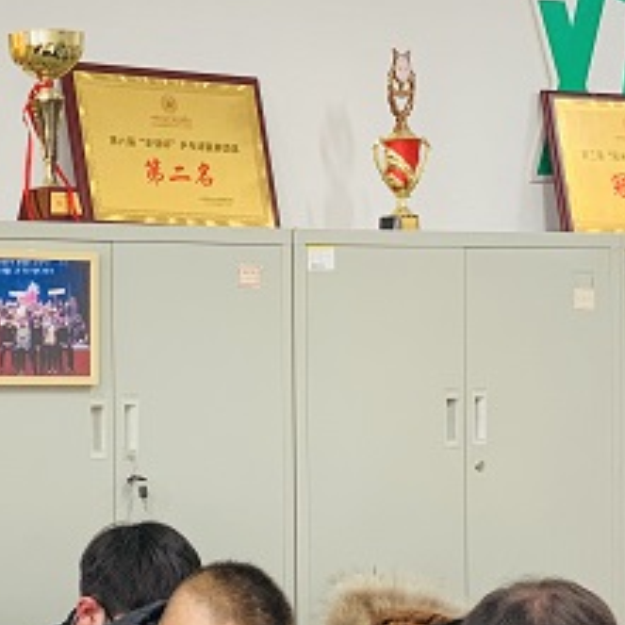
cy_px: 526
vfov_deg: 13.0
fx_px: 2717
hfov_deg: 12.7
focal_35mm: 133
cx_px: -181
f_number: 2.4
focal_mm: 6
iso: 200
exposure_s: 1/50
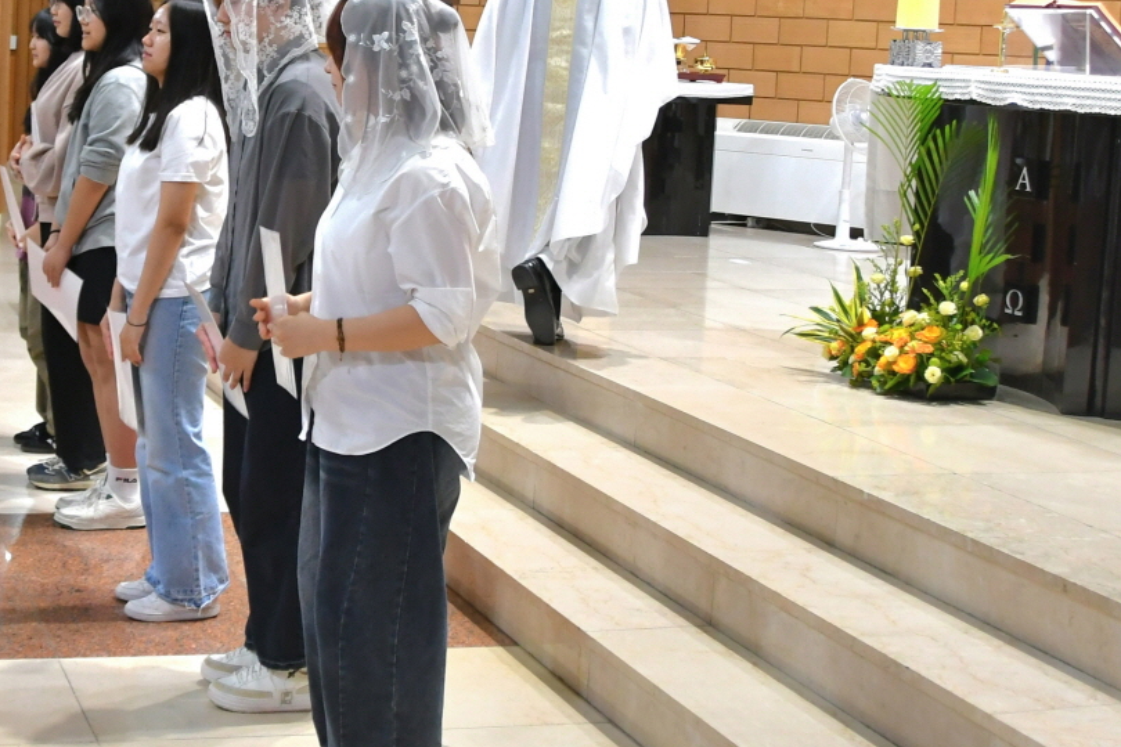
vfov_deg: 26.8
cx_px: 338
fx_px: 1557
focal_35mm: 50
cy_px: 241
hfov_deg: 38.9
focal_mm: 18
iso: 1000
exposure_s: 1/125
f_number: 3.5
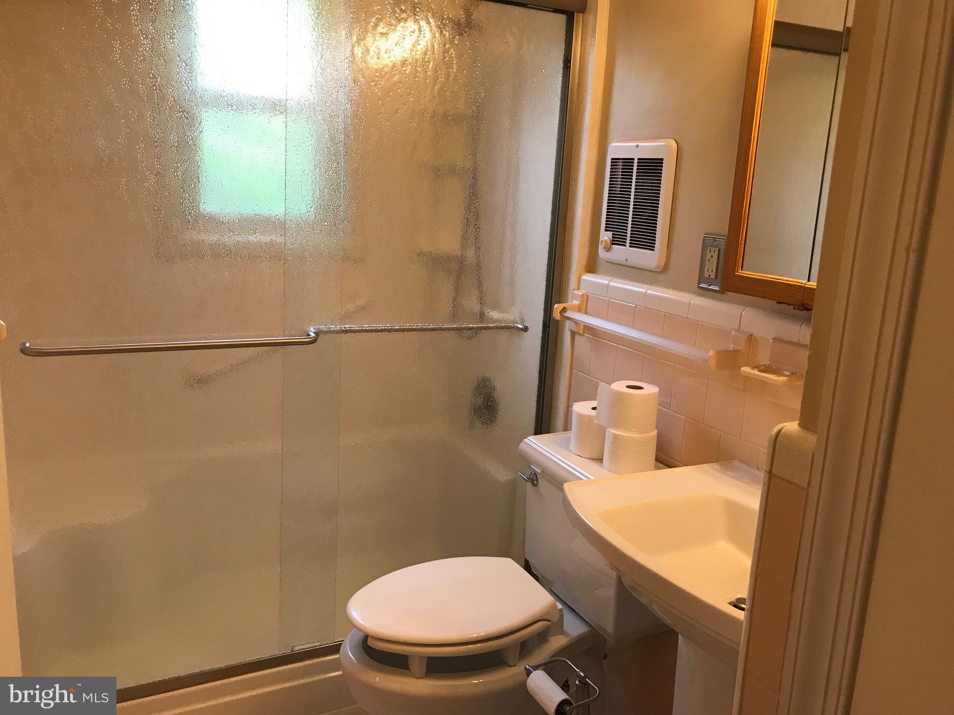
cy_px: 358
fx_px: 772
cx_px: 477
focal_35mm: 28
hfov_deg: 63.4
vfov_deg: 49.7
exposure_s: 1/30
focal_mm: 3.99
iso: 25
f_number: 1.8
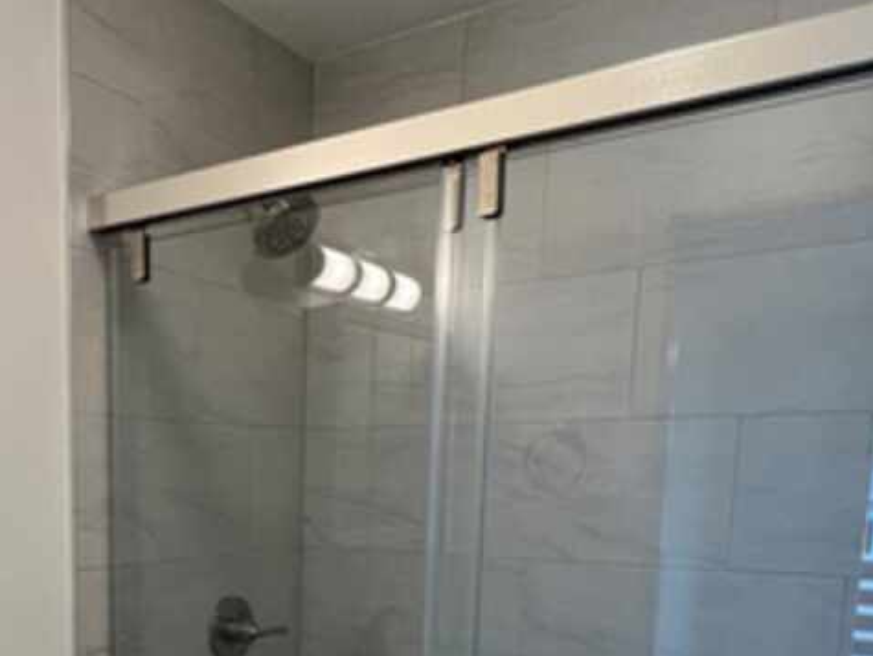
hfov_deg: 50.1
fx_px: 883
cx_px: 204
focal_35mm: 35
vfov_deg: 37.2
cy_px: 630
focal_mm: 1.57
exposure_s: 1/120
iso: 125
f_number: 1.8
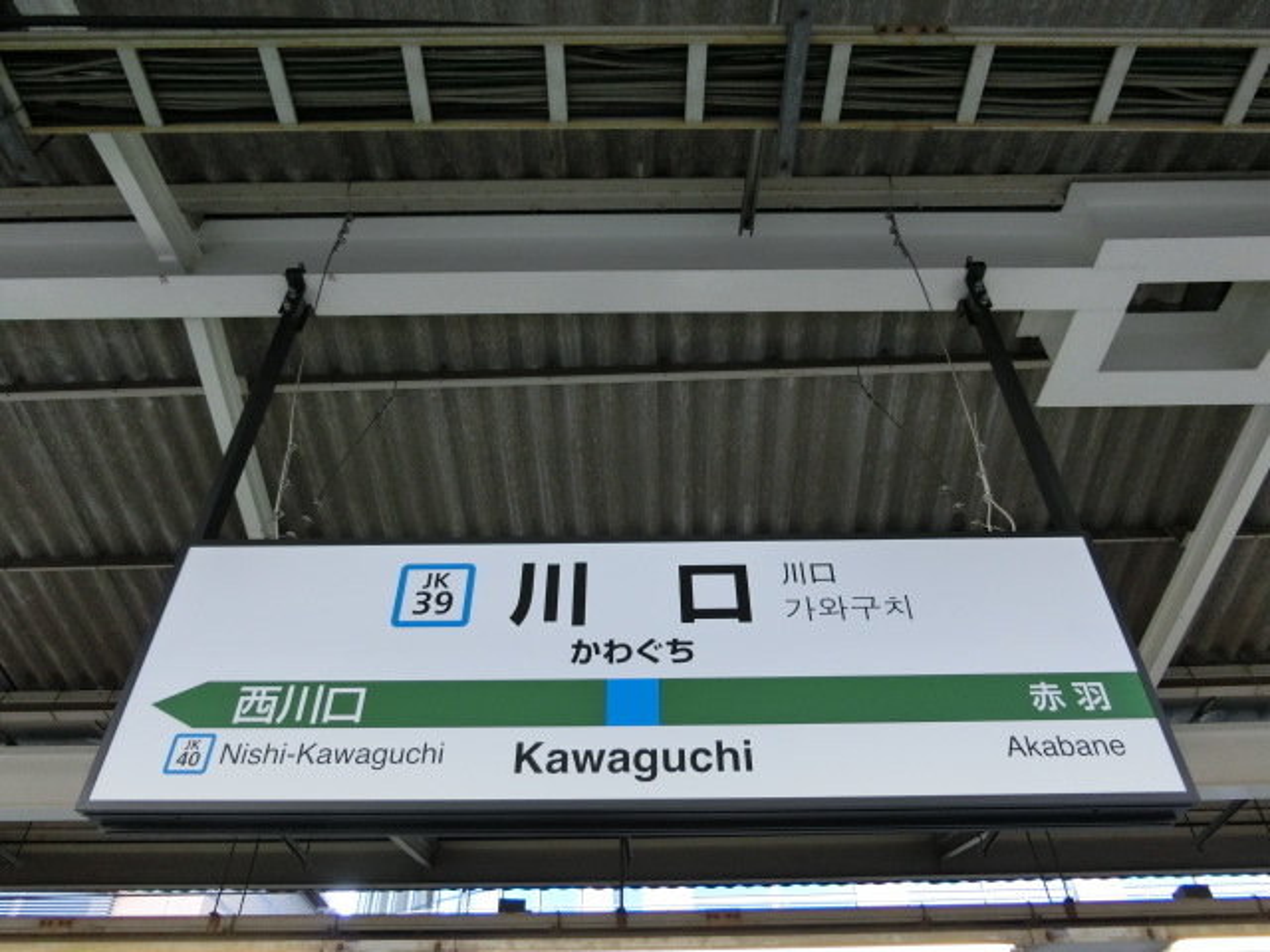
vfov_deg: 54.9
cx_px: 635
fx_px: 917
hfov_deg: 69.4
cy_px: 476
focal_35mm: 25
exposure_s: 1/125
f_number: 3.5
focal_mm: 4.5
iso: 250
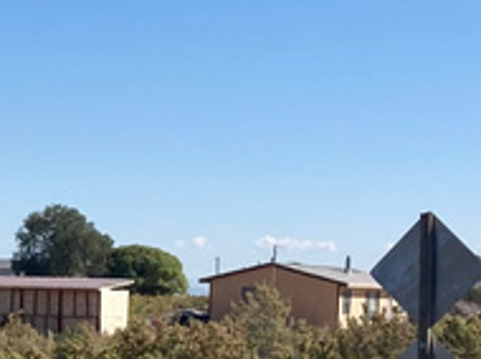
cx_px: -104
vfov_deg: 9.8
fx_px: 2096
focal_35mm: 151
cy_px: 308
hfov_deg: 12.8
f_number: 1.8
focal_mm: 3.99
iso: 20
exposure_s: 1/2404
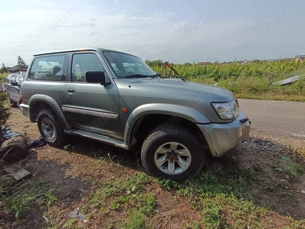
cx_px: 152
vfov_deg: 81.7
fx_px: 132
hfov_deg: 98.2
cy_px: 114
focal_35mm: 15
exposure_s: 1/1783
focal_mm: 1.65
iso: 59
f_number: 2.2
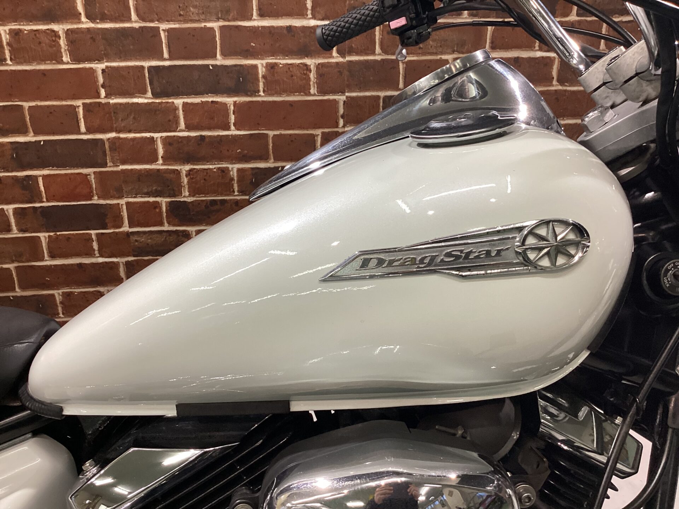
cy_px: 254
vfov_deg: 45.4
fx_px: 608
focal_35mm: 31
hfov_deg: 58.4
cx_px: 340
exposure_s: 1/60
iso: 100
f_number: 2.4
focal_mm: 3.3
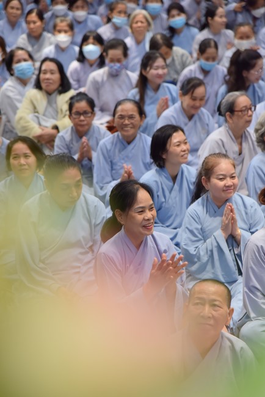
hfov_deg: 11.4
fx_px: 1323
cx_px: 132
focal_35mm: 120
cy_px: 198
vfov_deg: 17.1
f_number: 4.5
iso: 1000
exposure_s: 1/125
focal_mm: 120
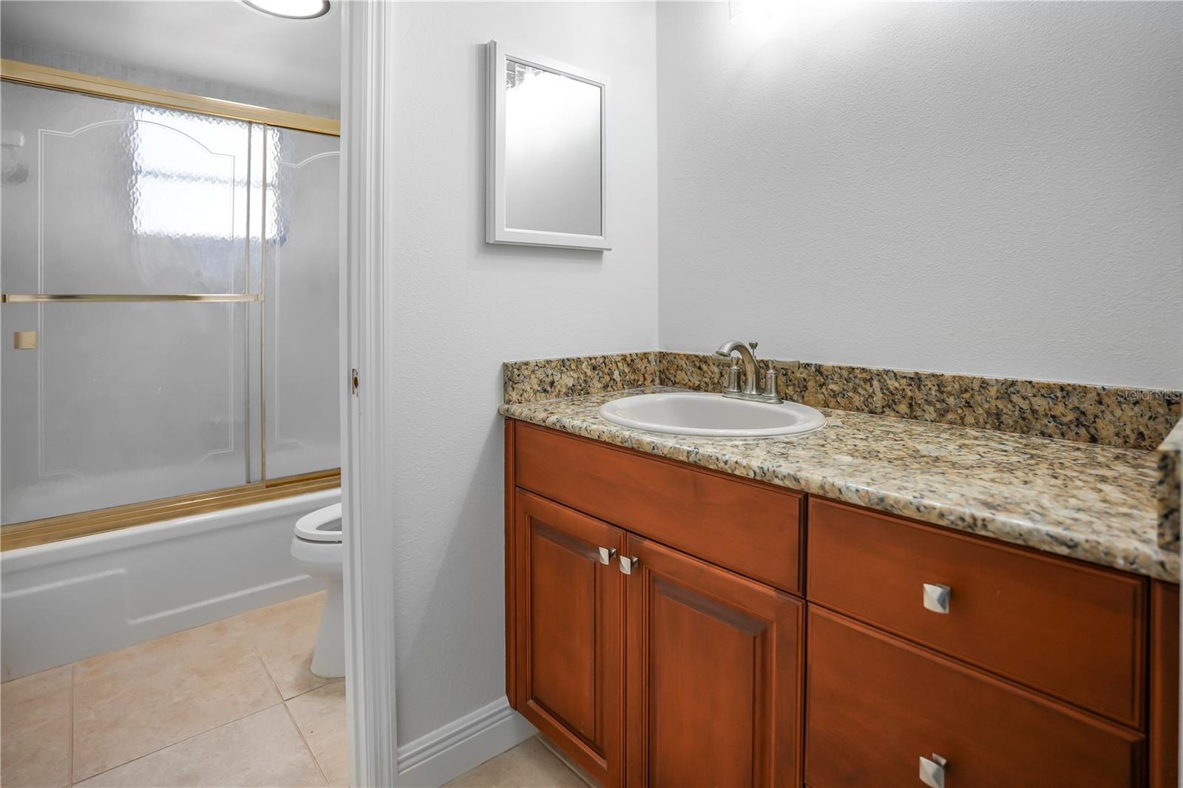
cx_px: 592
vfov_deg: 70.4
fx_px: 558
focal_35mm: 17
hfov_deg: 93.3
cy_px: 394
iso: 800
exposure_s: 1/250
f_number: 2.8
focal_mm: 17
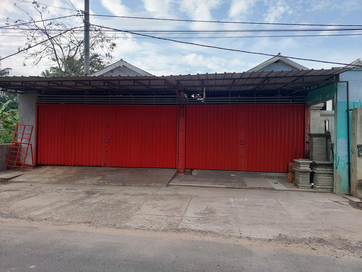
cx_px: 181
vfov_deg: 58.9
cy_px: 136
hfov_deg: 73.9
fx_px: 241
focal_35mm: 23
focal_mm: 5.06
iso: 25
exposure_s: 1/197
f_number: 1.8
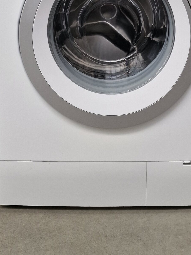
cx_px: 103
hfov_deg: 29.7
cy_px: -4
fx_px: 361
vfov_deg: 35.0
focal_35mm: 49
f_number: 1.8
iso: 200
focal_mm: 6.4
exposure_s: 1/180
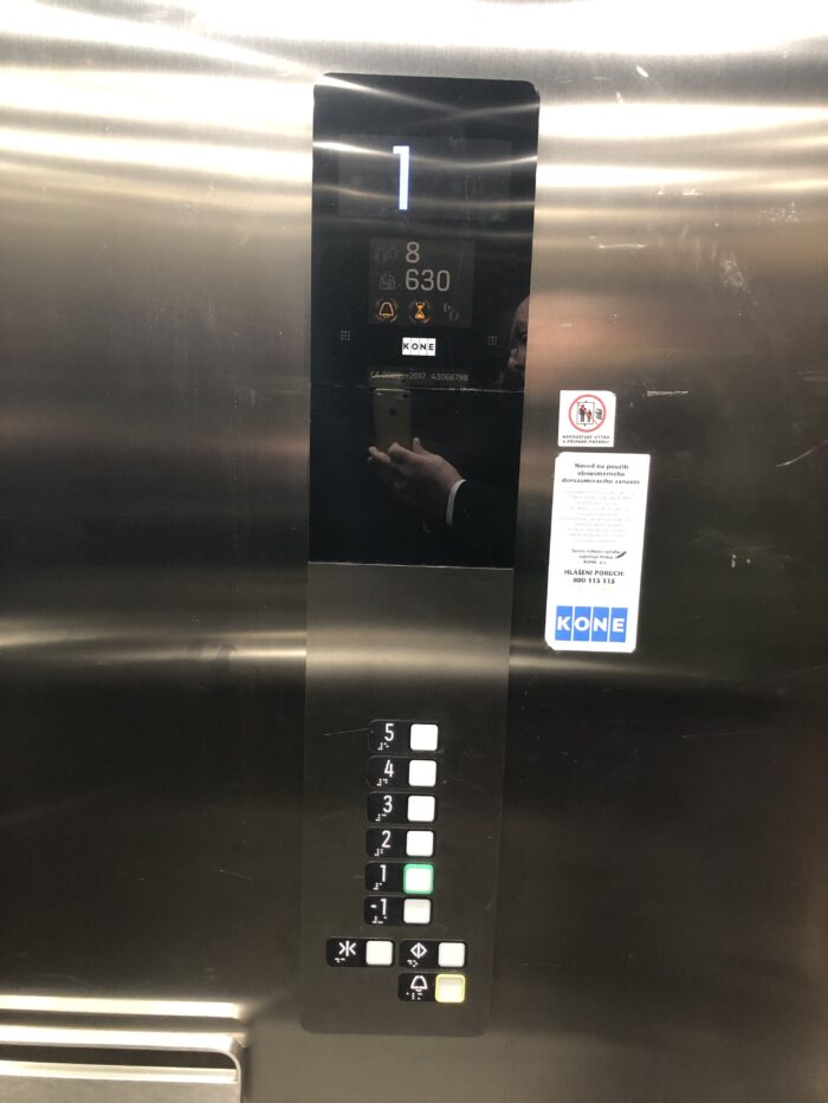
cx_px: 414
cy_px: 552
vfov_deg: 63.4
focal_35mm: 28
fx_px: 893
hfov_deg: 49.8
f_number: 1.8
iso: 100
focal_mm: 3.99
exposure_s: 1/9
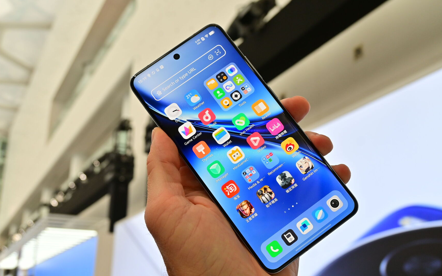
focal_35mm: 42
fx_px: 504
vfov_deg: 30.6
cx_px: 223
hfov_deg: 47.3
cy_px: 153
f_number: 6.3
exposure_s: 1/160
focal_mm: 24.5
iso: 320
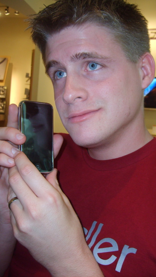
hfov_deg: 30.2
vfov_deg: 51.6
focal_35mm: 39
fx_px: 287
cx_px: 101
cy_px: 136
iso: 100
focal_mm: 5.8
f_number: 2.8
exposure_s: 1/45
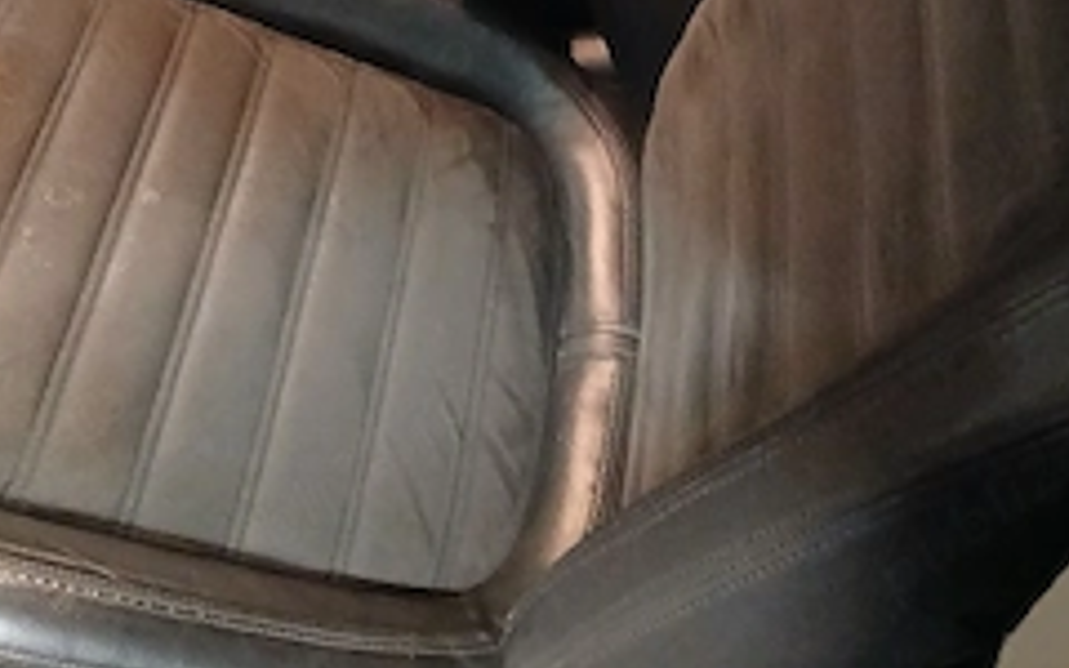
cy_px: -151
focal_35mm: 46
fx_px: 1340
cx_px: 419
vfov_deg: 25.0
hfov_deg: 43.2
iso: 2000
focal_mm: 3.98
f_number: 1.8
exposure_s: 1/16.7
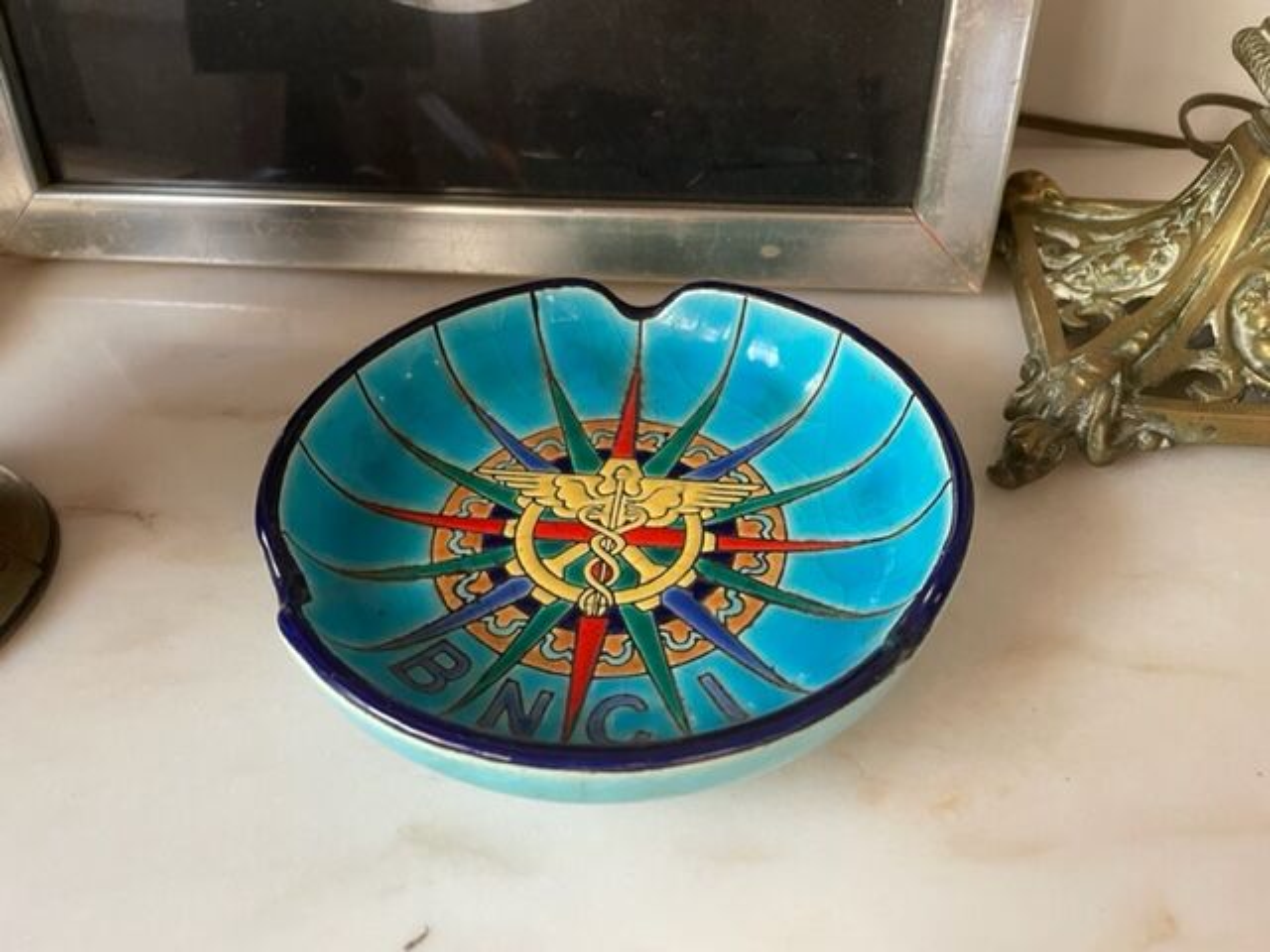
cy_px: 476
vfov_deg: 53.1
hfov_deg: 67.3
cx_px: 635
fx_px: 954
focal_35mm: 26
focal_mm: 4.2
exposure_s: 1/60
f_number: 1.6
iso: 250
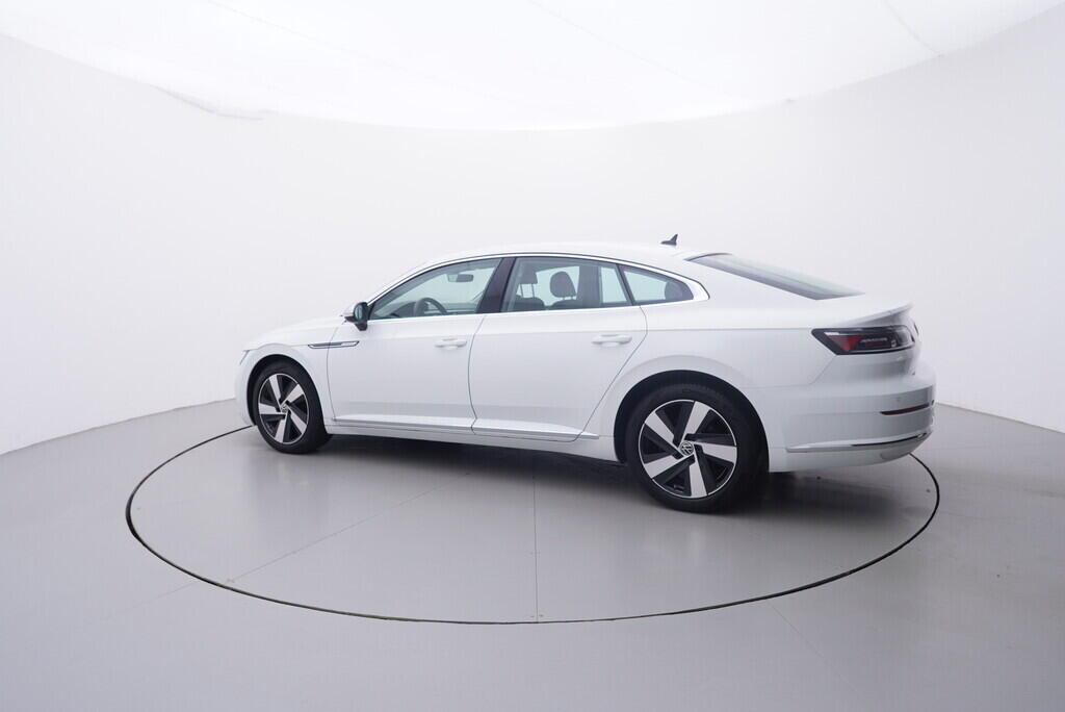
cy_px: 356
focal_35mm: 22
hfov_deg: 77.3
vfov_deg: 56.2
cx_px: 532
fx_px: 666
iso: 200
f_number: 5
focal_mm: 15
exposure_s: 1/80
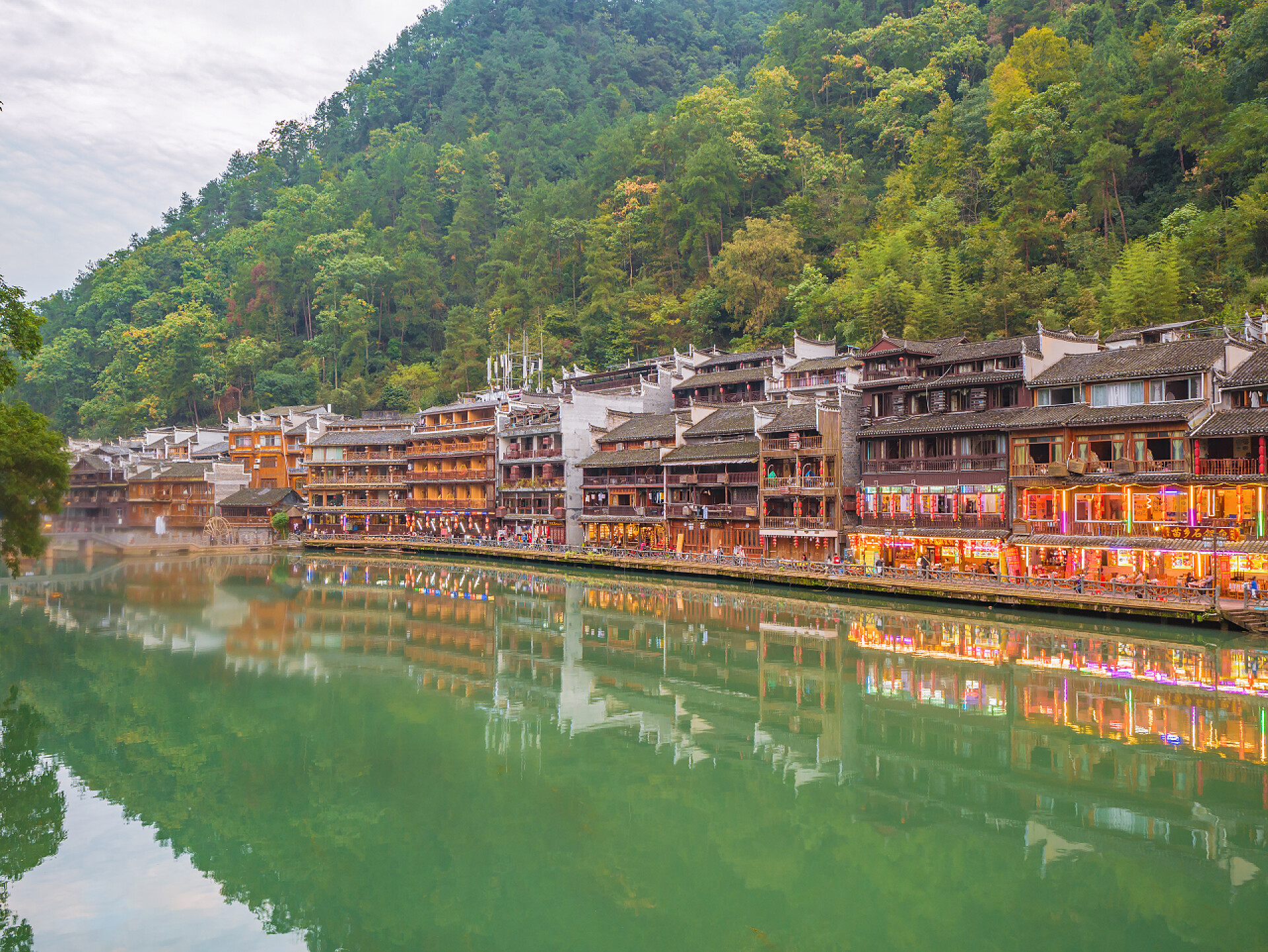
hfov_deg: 59.9
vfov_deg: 46.8
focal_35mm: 30
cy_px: 476
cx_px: 634
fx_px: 1099
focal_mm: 15
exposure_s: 1/8
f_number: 7.1
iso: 100
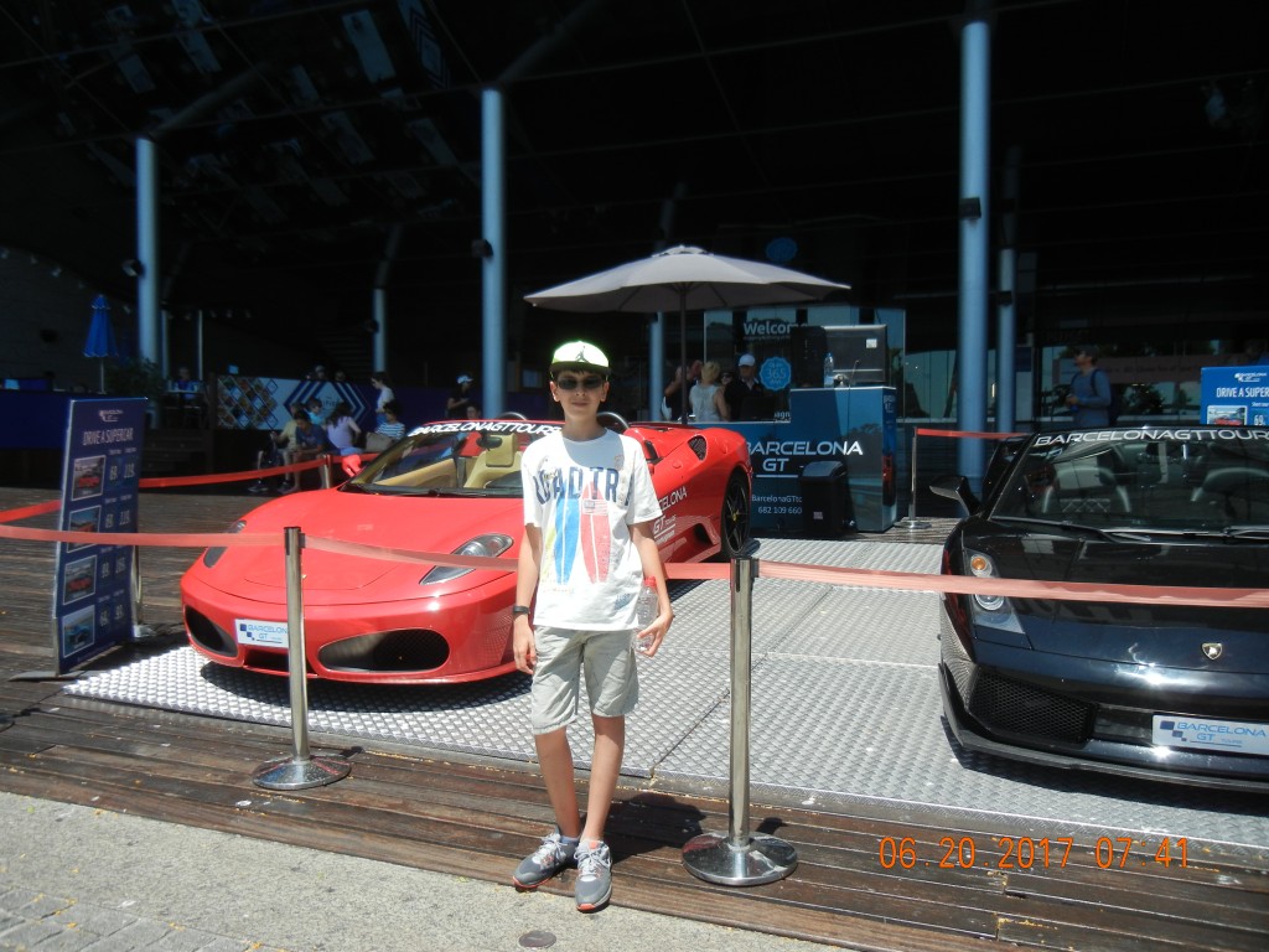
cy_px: 476
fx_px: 1100
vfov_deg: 46.8
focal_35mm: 30
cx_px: 634
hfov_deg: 60.0
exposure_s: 1/300
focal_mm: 5.4
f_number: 7
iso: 160
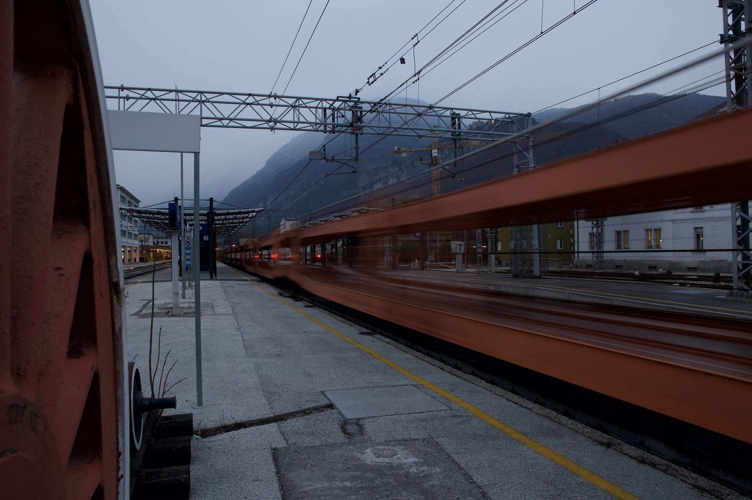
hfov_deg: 73.8
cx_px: 376
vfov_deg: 53.0
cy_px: 250
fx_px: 501
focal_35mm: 24
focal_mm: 16
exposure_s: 1/6
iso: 800
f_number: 8
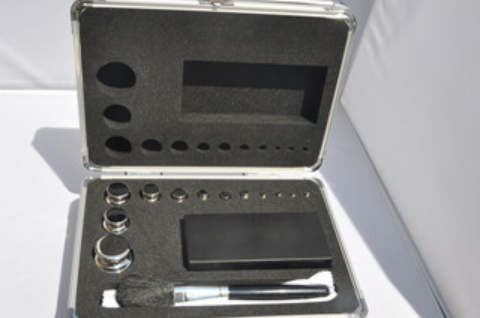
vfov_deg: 29.7
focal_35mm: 45
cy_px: 167
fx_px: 599
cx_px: 208
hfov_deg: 43.6
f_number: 14
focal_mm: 24
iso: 200
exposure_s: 1/200
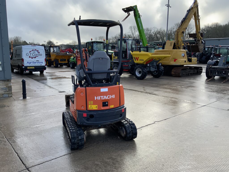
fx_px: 192
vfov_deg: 48.2
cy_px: 86
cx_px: 114
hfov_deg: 61.7
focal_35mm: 29
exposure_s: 1/593
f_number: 1.8
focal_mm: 3
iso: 16
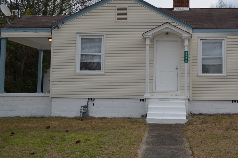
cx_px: 165
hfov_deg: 44.6
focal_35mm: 43
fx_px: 284
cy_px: 67
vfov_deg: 31.0
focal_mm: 18
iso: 100
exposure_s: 1/1250
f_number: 3.5
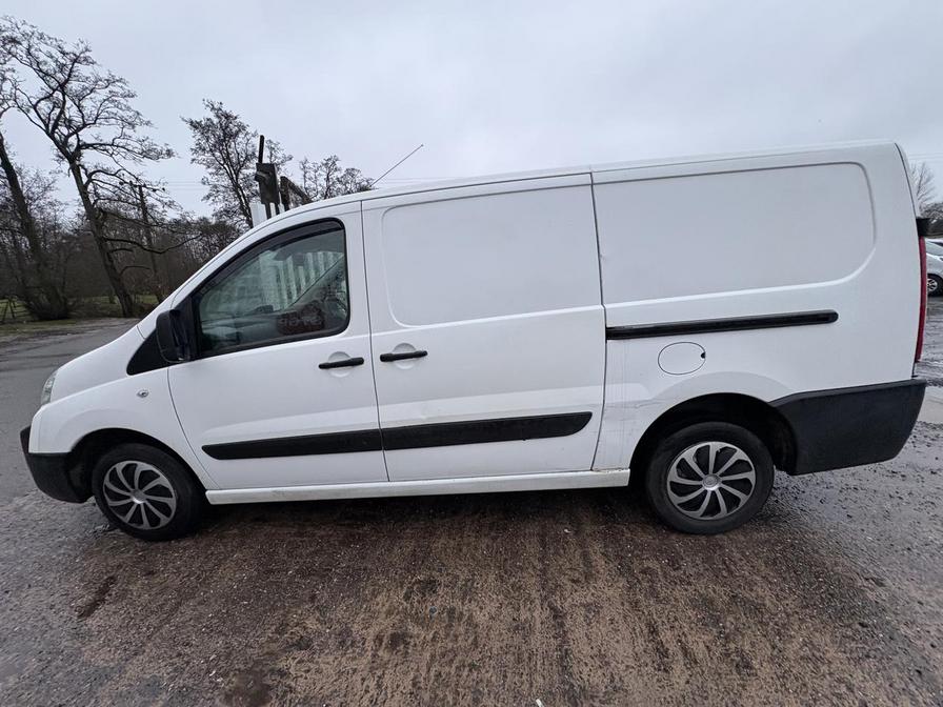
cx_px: 472
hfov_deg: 102.1
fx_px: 381
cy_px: 354
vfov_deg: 85.7
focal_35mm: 14
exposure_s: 1/81
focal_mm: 2.22
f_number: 2.2
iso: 250
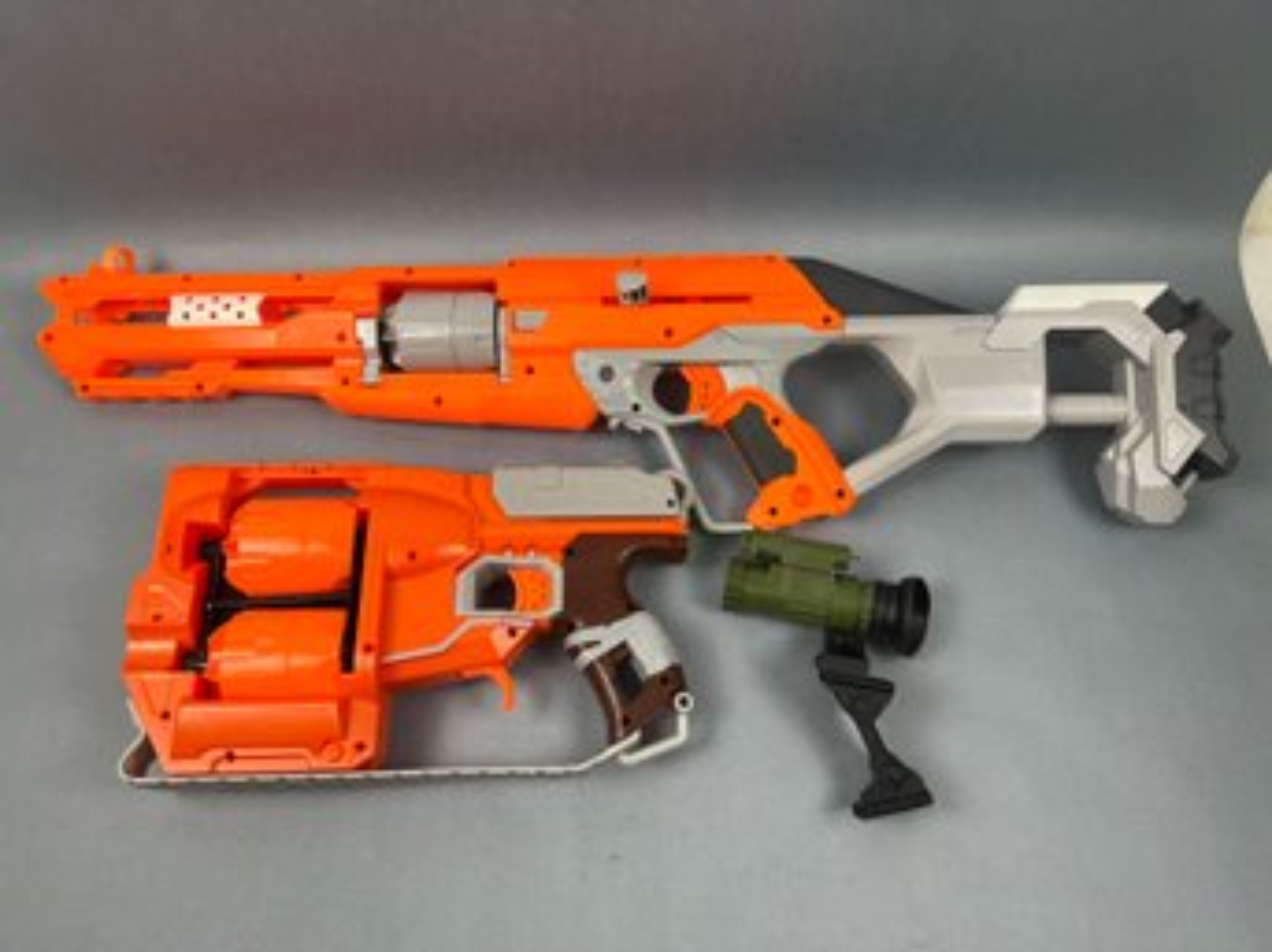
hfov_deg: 67.3
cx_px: 636
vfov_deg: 53.0
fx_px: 955
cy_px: 476
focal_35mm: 26
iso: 50
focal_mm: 5.7
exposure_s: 1/120
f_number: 1.5
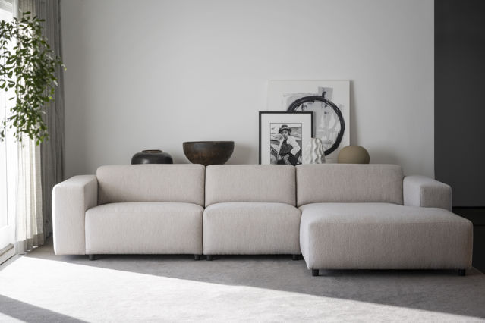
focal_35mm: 60
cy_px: 162
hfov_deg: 33.4
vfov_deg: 22.6
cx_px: 242
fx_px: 808
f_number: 5
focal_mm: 60
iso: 500
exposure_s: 1/2
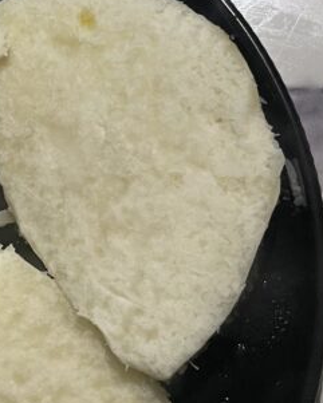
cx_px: 58
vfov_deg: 22.3
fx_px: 991
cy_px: 25
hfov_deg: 18.3
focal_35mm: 83
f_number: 1.6
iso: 250
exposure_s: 1/60
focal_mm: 5.1
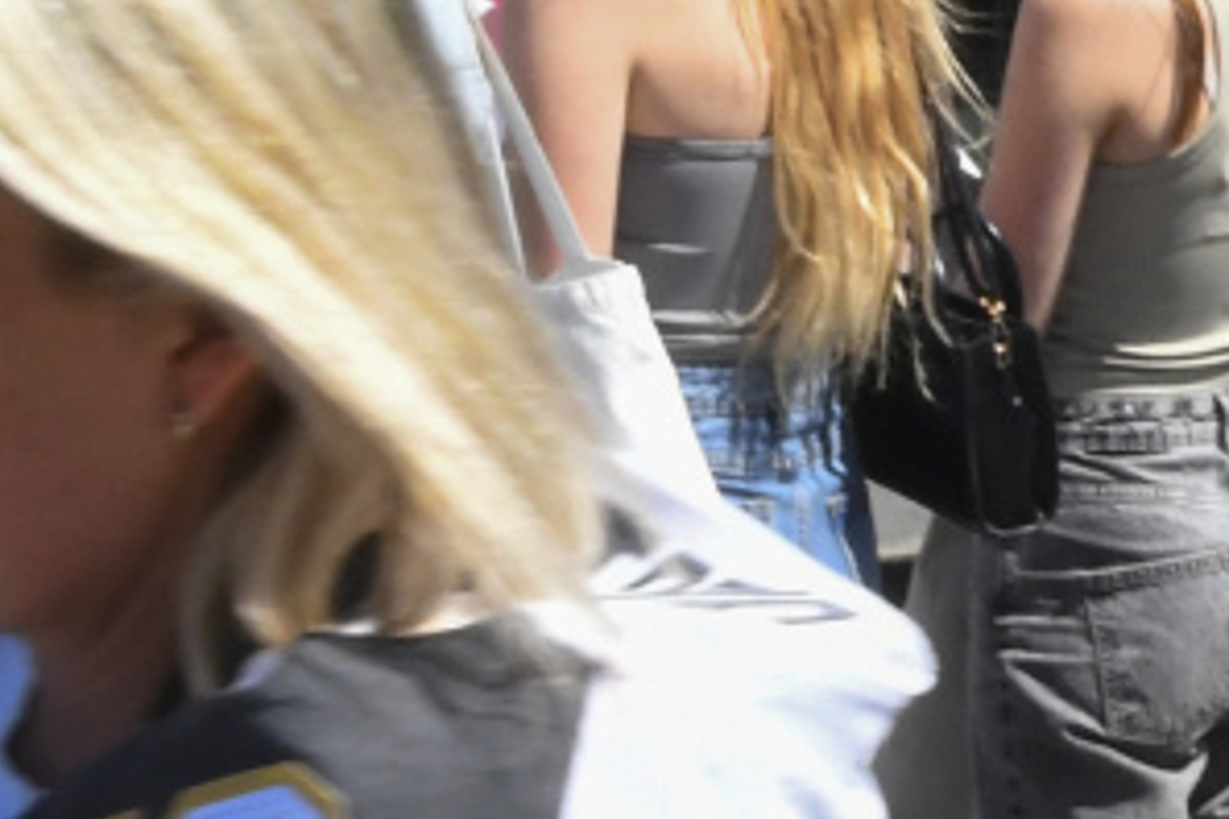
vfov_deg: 6.7
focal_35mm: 206
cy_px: 203
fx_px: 7032
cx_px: 1457
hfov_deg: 9.8
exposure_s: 1/250
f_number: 22
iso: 1600
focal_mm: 34
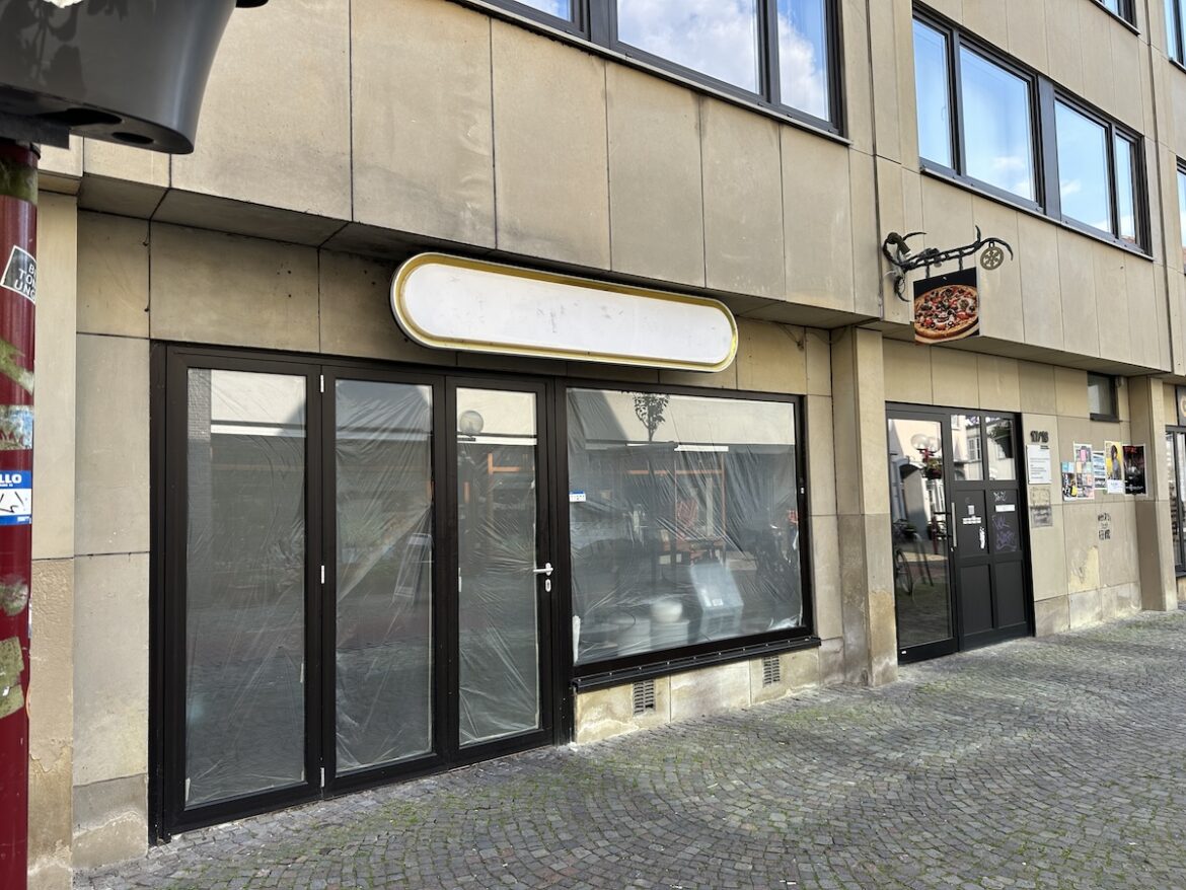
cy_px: 445
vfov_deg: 56.8
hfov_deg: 71.6
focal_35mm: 24
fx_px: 822
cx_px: 593
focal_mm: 6.86
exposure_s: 1/699
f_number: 1.78
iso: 80
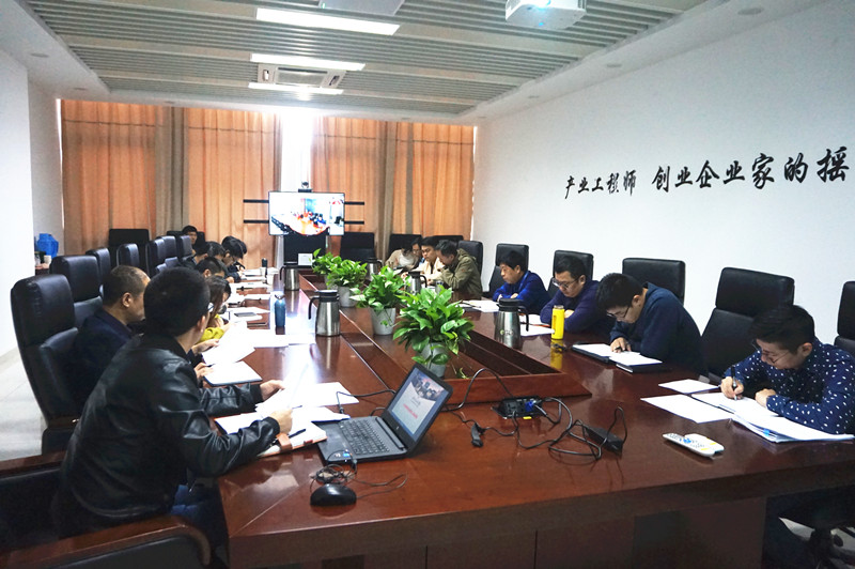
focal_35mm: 26
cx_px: 428
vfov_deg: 50.3
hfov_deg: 70.5
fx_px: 605
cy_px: 284
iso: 2500
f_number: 3.5
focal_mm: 17
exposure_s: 1/160
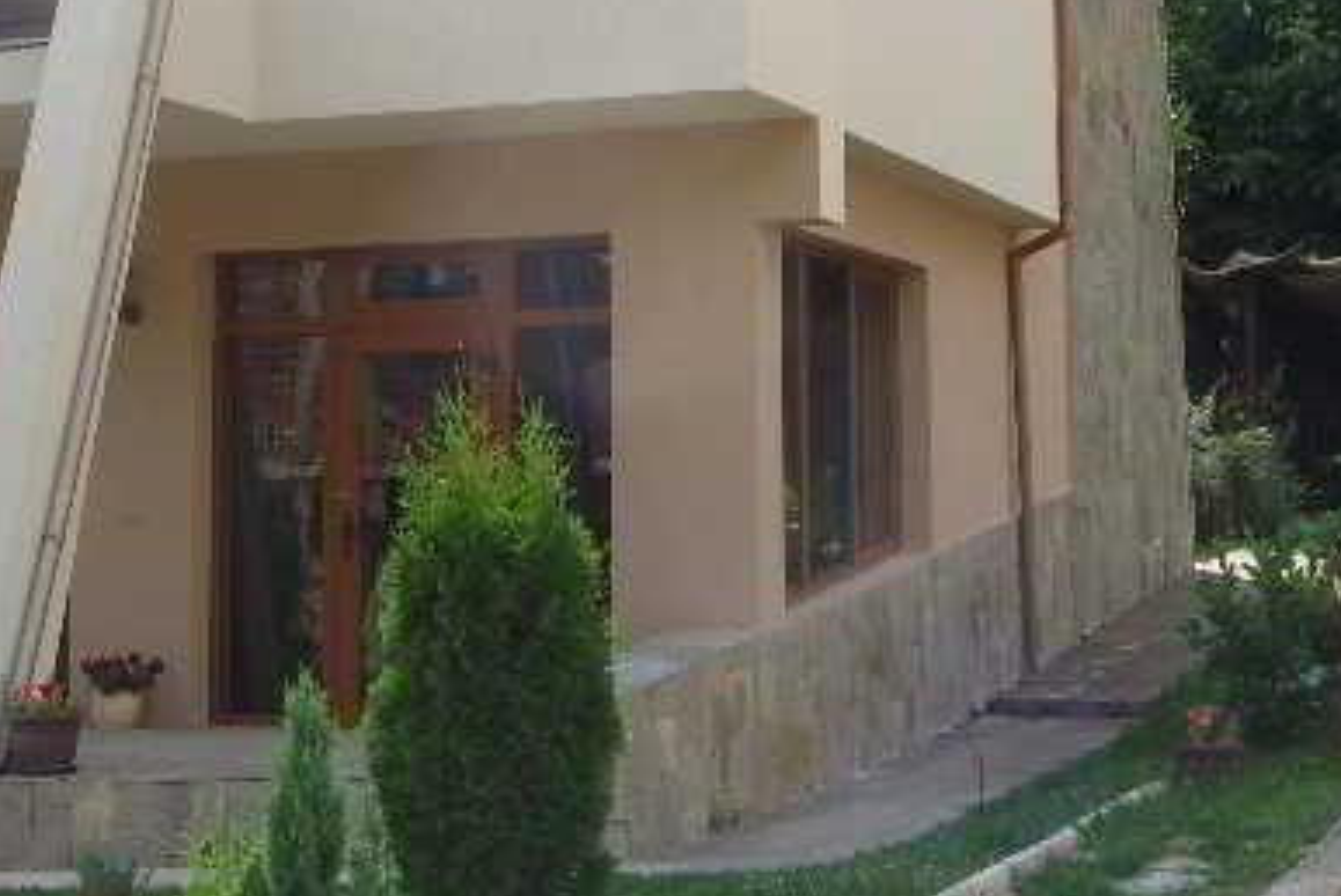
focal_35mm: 84
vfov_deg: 16.2
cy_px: 188
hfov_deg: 24.1
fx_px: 3131
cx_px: 799
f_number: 6.3
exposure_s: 1/125
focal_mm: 6.6
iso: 50
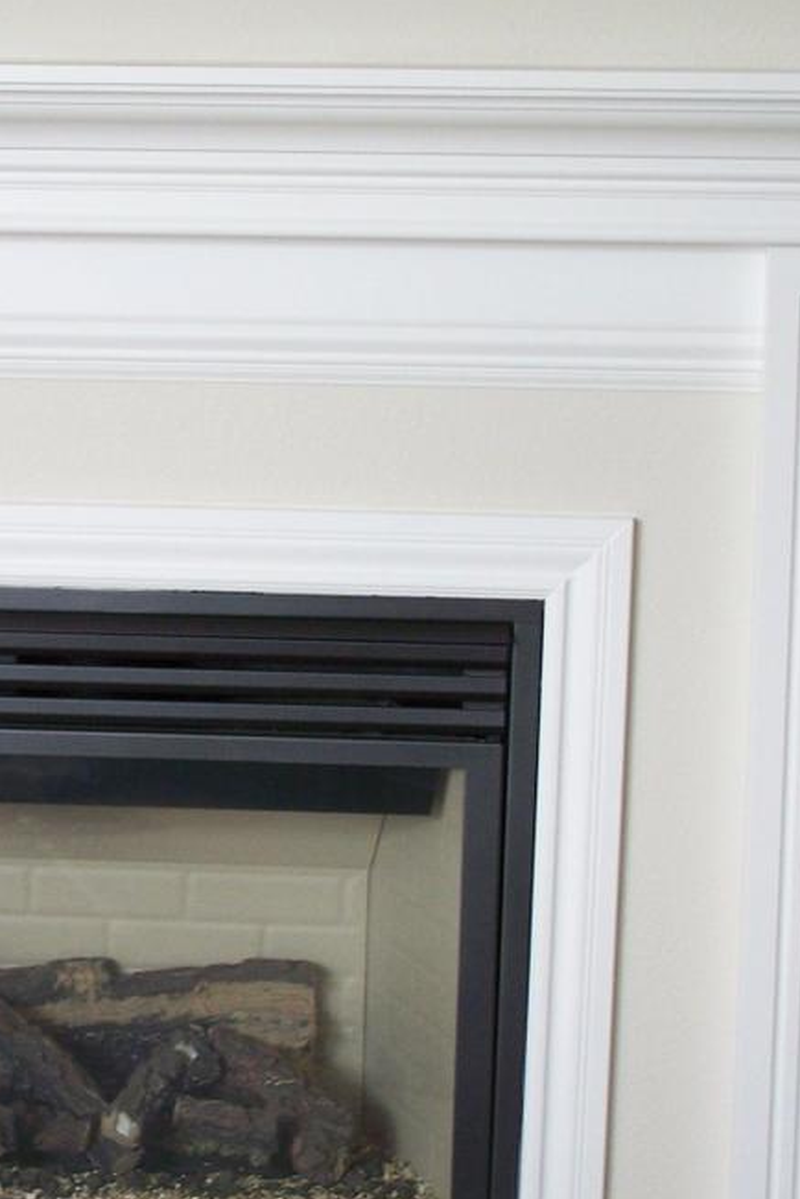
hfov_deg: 10.4
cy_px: 674
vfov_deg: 15.6
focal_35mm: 131
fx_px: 4366
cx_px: 72
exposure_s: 1/40
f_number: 3.2
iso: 100
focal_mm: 10.7
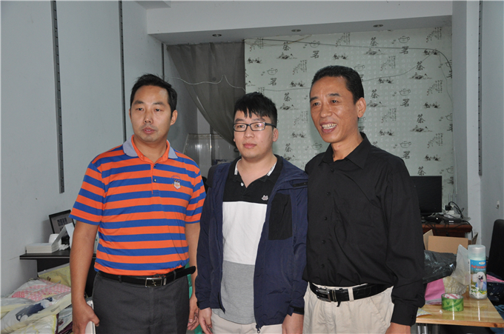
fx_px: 524
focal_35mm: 38
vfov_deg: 35.4
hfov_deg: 51.4
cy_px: 167
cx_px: 252
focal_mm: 25
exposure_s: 1/60
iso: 800
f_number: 4
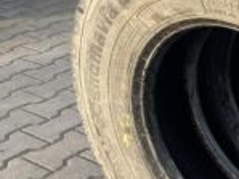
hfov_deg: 23.2
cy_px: 124
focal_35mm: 75
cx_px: 305
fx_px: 518
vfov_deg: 19.6
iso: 32
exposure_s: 1/122
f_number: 1.8
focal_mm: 4.25
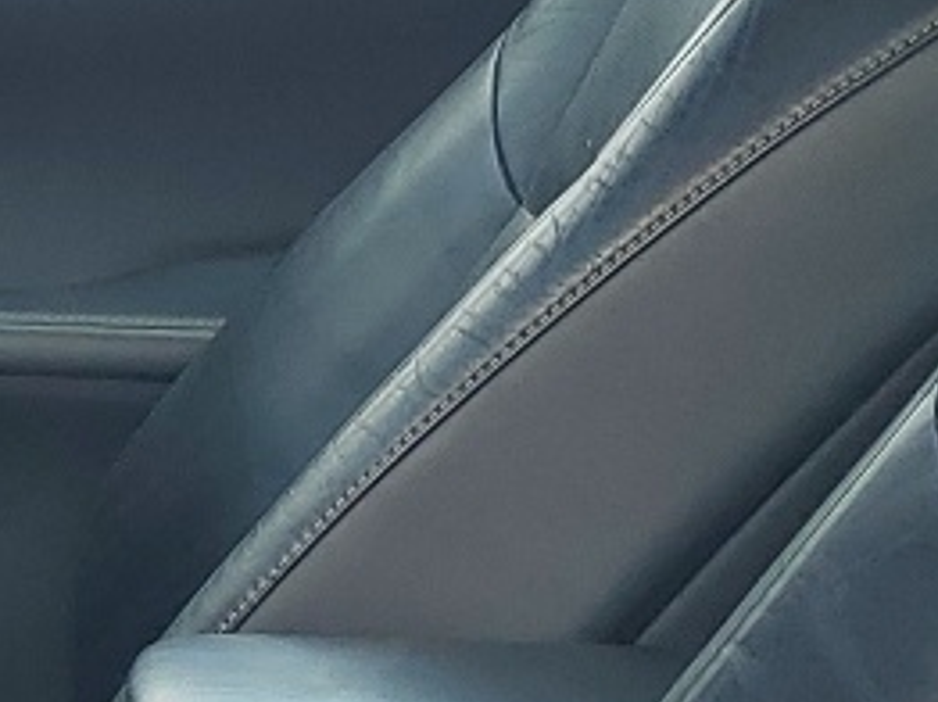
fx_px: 4305
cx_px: -437
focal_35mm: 159
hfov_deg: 11.9
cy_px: 763
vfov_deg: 9.2
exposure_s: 1/417
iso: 50
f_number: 1.5
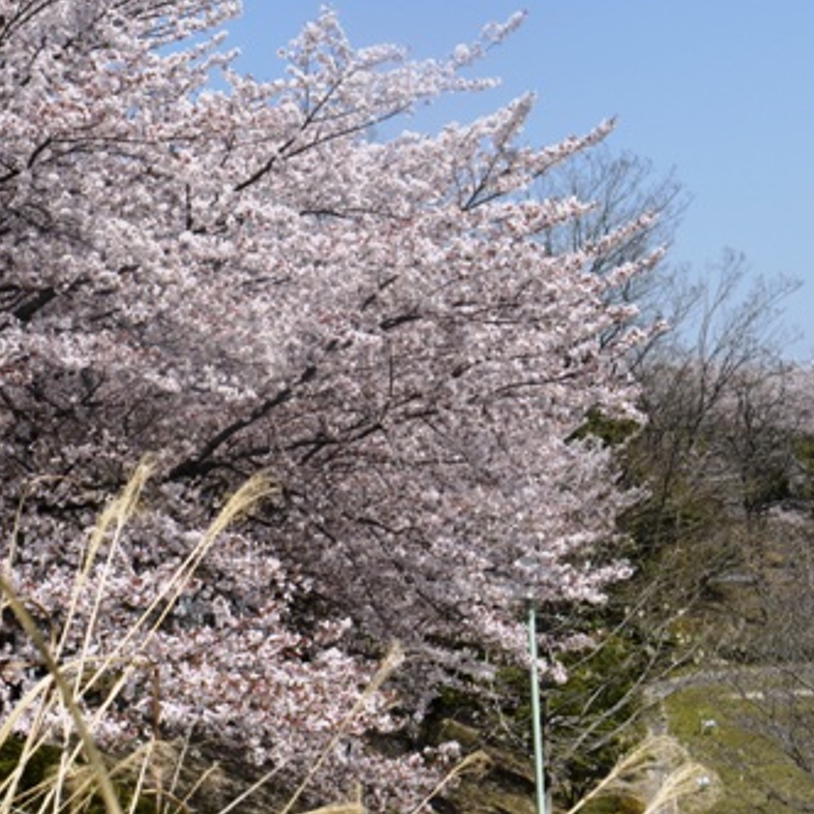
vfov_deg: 21.4
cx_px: 316
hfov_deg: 21.4
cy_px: 407
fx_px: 2155
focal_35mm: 81
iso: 100
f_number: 9
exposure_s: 1/320
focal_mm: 34
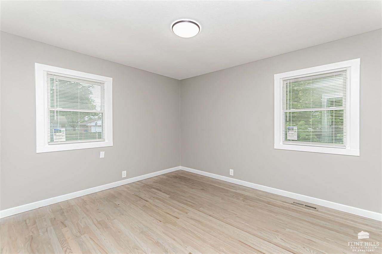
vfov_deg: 77.3
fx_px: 159
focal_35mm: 15
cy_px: 127
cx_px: 191
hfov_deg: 100.4
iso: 3200
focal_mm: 10
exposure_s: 1/60
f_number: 10
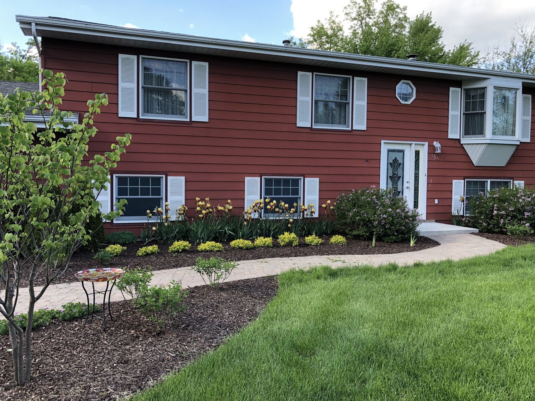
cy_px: 200
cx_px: 268
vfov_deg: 49.7
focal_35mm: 28
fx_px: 433
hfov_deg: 63.4
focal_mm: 3.99
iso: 20
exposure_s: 1/120
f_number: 1.8
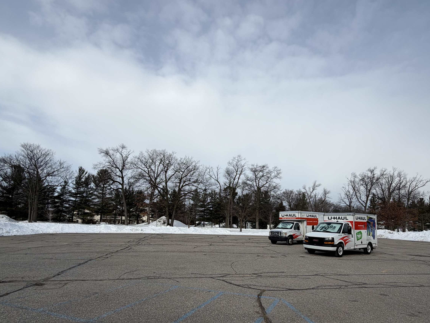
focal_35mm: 19
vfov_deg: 67.7
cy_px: 201
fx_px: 236
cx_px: 233
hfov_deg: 84.5
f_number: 2.2
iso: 20
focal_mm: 2.22
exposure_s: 1/1399
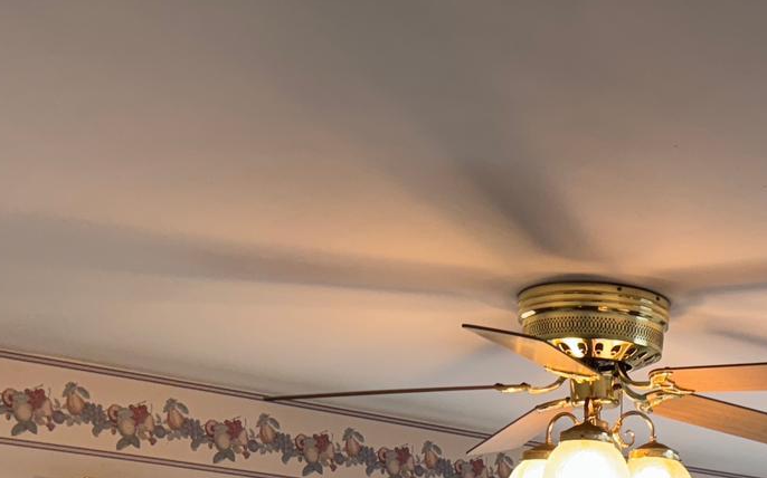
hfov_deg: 26.2
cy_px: 854
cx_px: 707
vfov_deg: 15.0
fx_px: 1588
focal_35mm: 76
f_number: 1.78
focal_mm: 6.76
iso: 100
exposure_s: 1/120
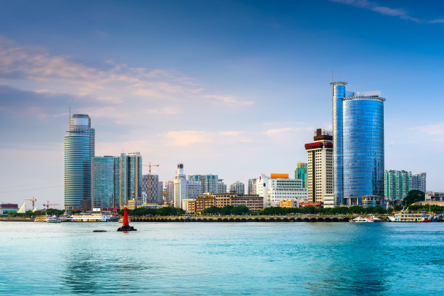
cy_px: 148
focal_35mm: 50
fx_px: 617
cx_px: 222
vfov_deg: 27.0
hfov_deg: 39.6
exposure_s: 1/3
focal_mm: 50
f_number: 11
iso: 100
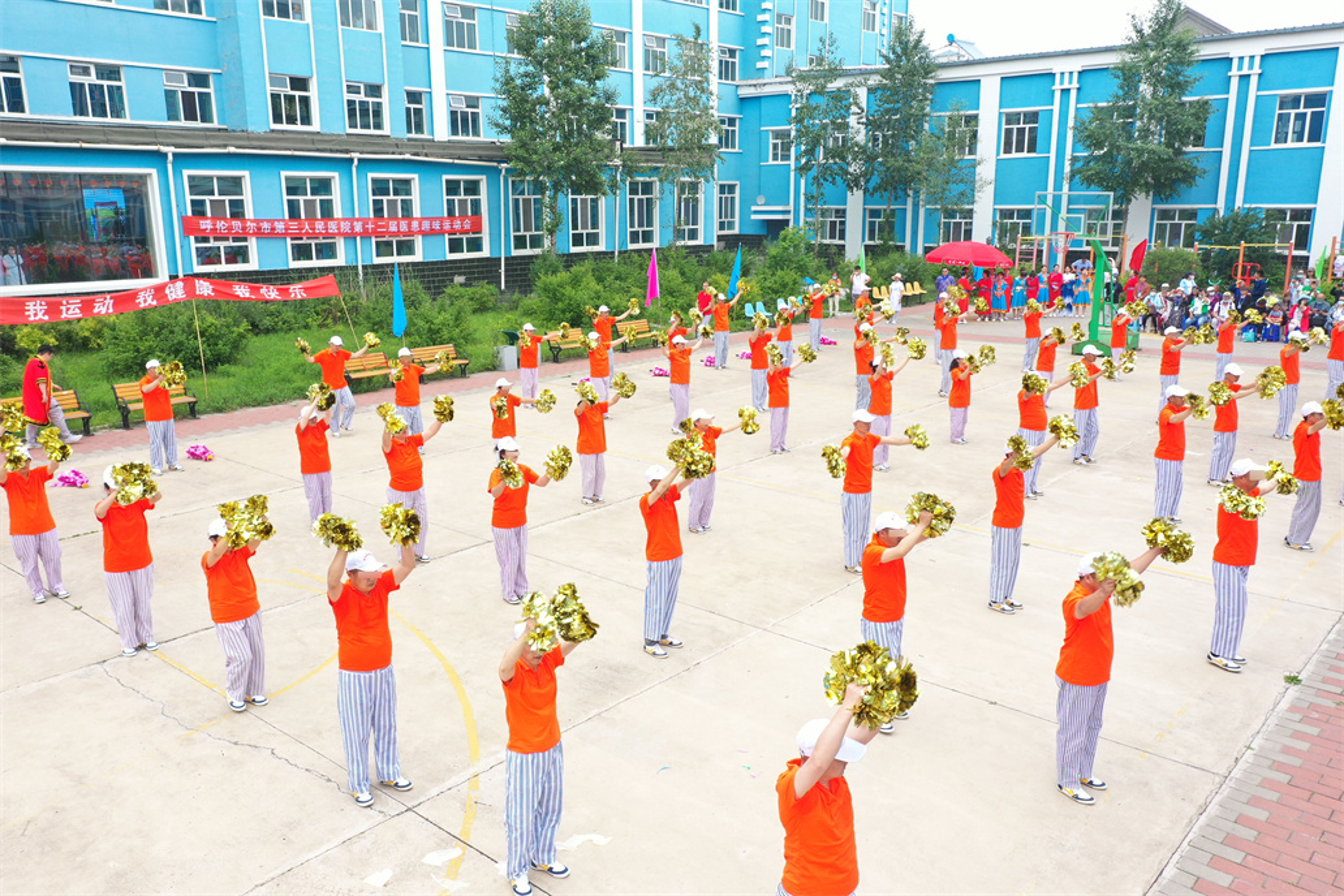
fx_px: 1045
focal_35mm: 28
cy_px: 448
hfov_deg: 65.5
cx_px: 672
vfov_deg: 46.4
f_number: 4.5
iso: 100
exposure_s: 1/160
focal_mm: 10.26
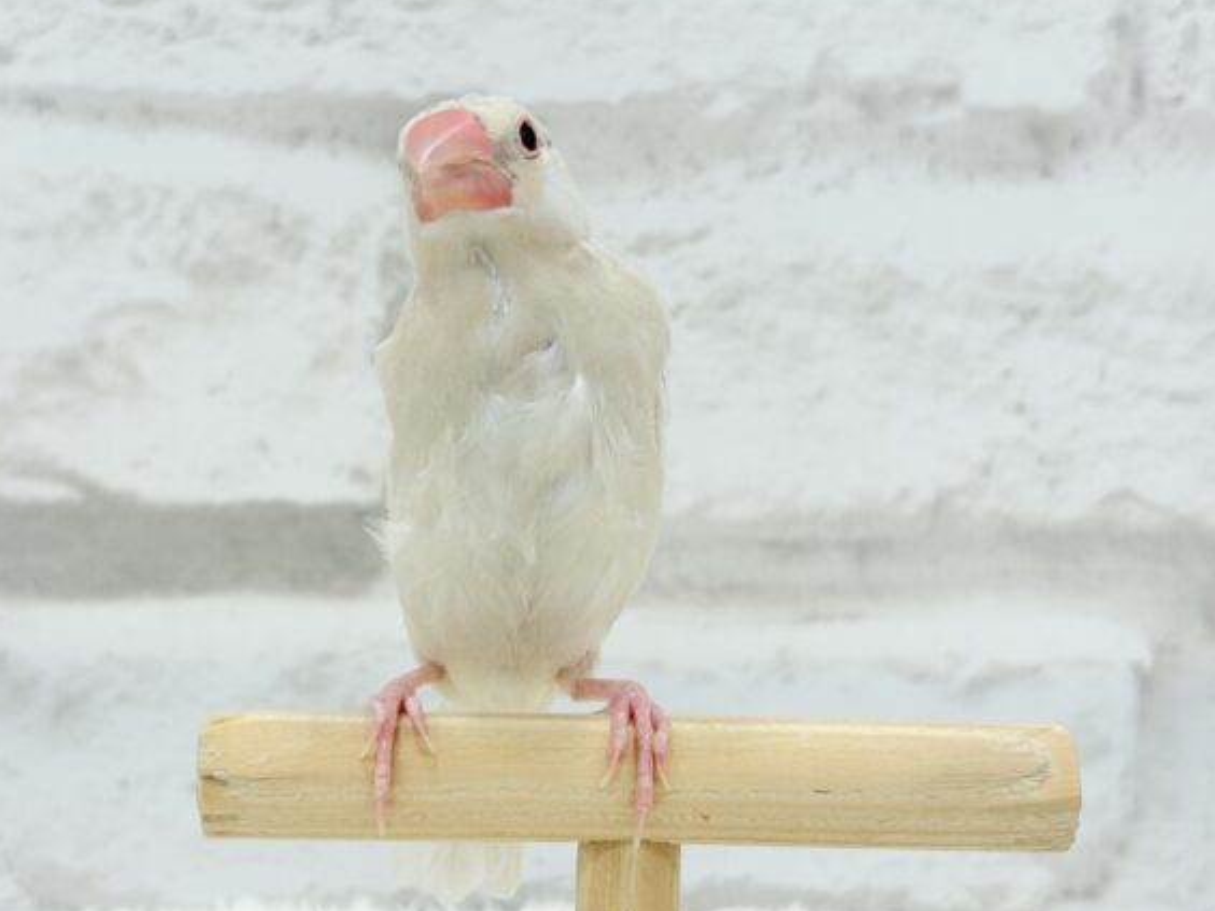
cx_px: 534
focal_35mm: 59
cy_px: 422
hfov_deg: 32.7
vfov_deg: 24.8
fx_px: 2071
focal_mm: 5.96
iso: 25
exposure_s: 1/50
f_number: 1.6
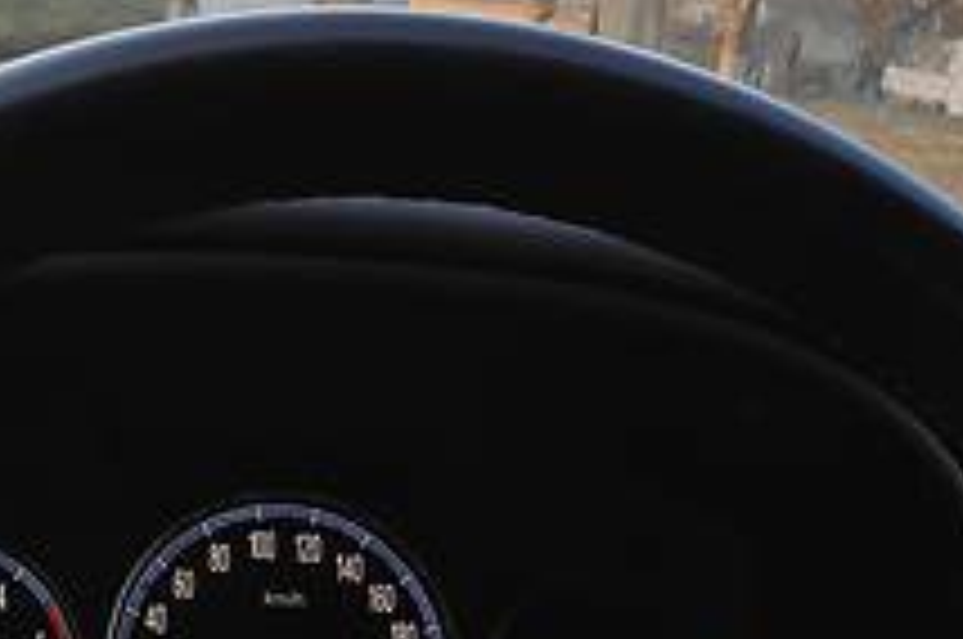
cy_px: 1094
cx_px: 414
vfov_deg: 16.2
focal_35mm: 73
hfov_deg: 27.7
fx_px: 1950
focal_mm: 4.7
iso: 193
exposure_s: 1/100
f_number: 1.8
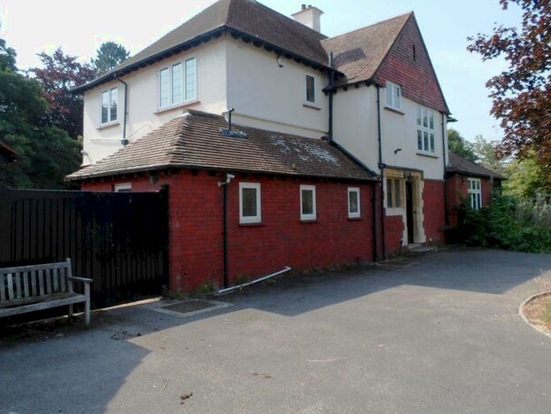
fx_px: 430
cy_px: 190
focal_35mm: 27
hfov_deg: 65.3
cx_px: 288
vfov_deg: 51.3
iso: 100
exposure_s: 1/657
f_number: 2.9
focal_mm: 4.3
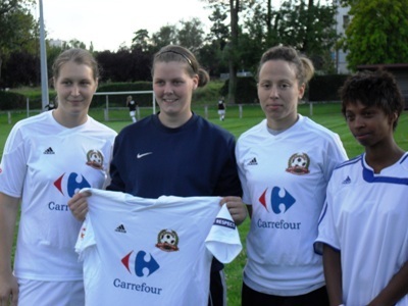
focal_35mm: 77
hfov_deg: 25.3
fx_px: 908
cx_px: 204
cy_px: 153
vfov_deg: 19.1
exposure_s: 1/125
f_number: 5
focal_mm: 13.6
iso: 100
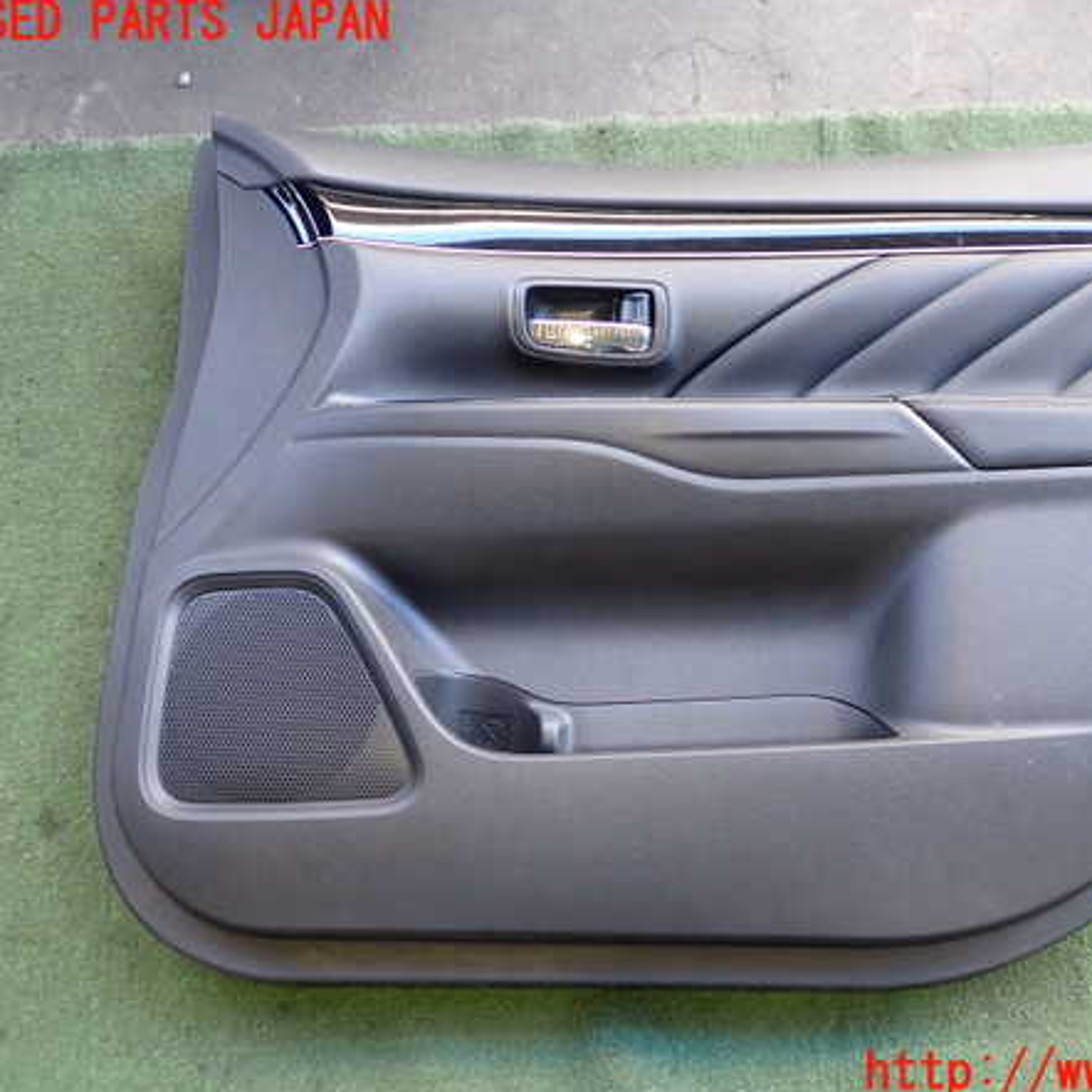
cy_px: 548
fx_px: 1285
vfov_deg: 46.0
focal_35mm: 36
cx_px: 682
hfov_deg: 45.7
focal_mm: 5.4
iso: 200
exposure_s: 1/40
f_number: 2.3
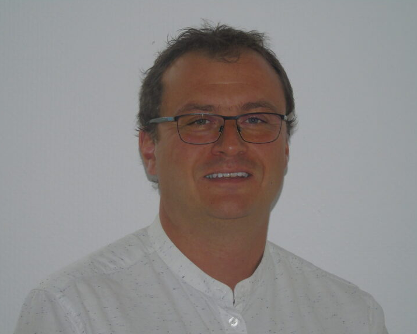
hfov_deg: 11.4
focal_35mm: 170
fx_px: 2098
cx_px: 200
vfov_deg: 9.1
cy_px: 167
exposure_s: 1/60
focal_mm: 29
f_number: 4.9
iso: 200
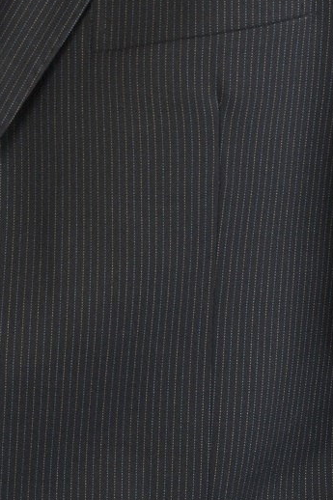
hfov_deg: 3.9
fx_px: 4845
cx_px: 95
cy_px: -230
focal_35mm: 349
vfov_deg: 5.9
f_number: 11
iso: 250
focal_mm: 85
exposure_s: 1/160
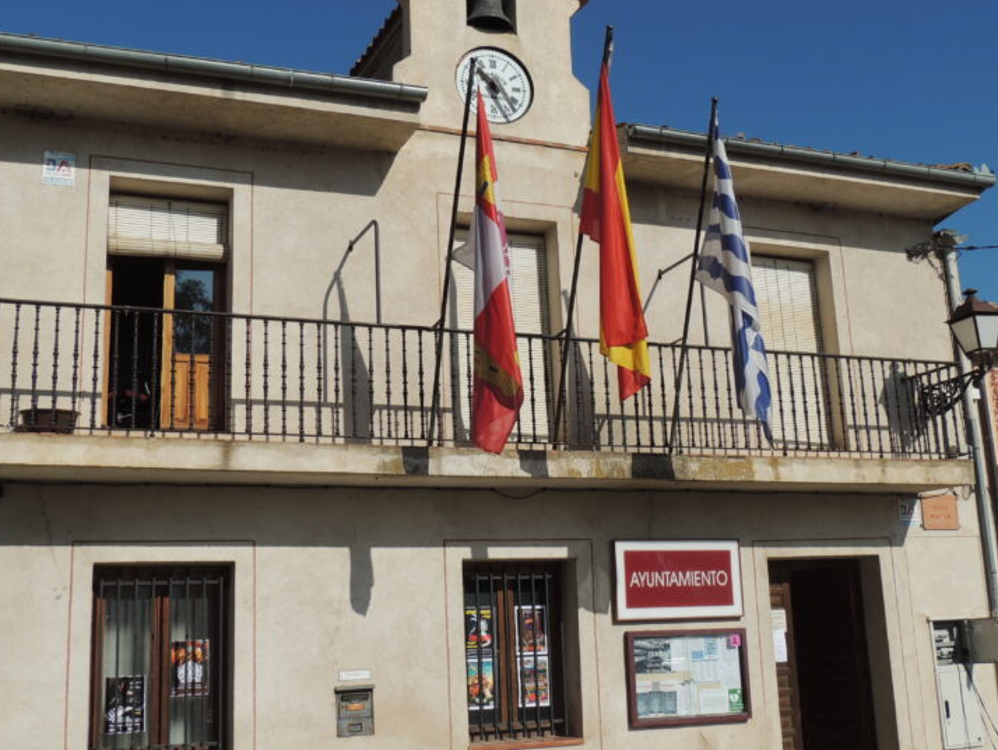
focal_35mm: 42
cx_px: 509
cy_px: 363
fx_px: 1211
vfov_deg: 34.4
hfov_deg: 44.8
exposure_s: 1/1600
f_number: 4.2
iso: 100
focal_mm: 7.1
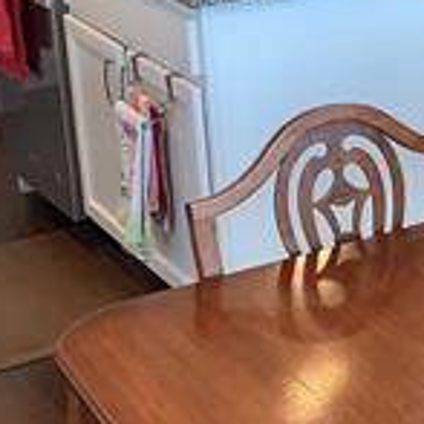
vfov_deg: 17.0
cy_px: 10
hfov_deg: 14.7
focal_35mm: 100
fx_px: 1386
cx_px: 813
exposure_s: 1/18
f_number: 1.8
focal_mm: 4.25
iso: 32
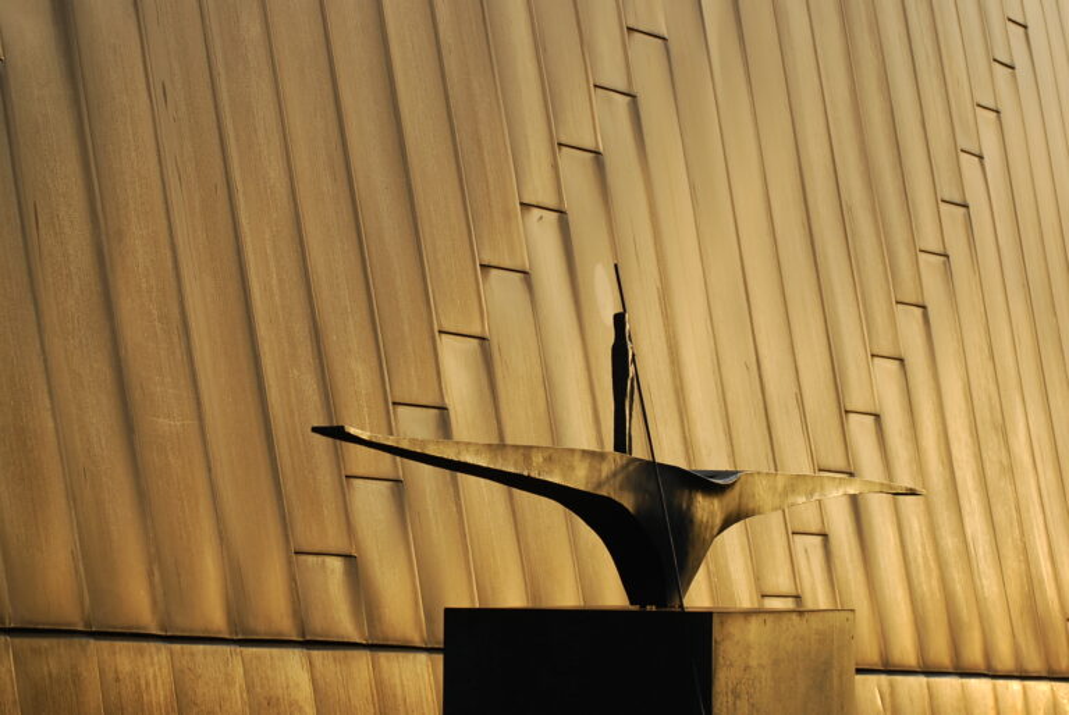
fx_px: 5797
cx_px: 534
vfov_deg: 7.1
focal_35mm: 195
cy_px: 358
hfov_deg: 10.5
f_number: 8
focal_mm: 130
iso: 200
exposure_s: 1/125
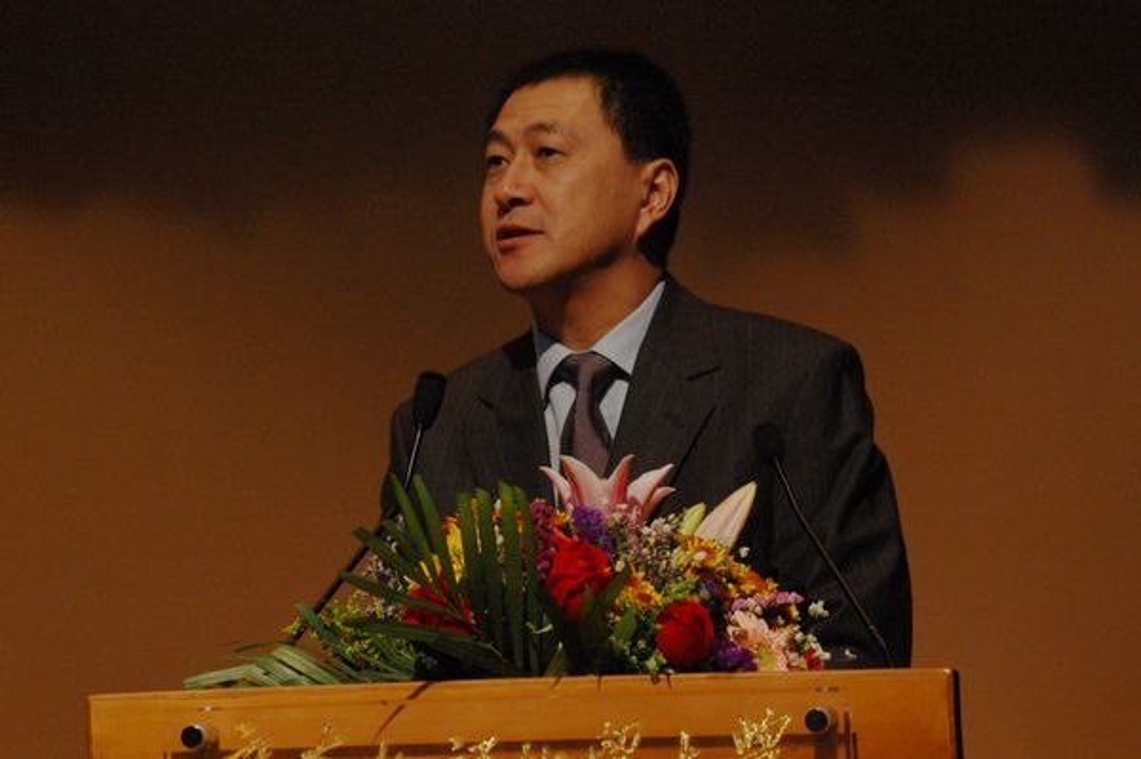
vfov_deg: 11.4
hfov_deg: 17.1
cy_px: 380
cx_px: 570
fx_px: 3800
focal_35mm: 120
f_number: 5.6
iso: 800
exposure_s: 1/100
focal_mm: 80
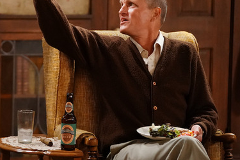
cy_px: 40
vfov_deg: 5.5
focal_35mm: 252
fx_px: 1680
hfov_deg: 8.1
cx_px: 2
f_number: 2.8
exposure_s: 1/200
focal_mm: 121
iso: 8000
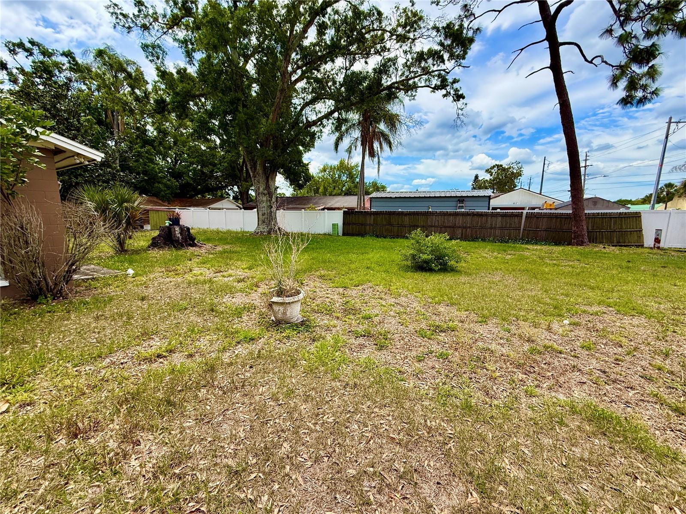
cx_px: 343
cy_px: 257
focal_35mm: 14
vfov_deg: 85.7
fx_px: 277
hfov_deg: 102.1
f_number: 2.2
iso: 64
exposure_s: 1/1431
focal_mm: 2.22
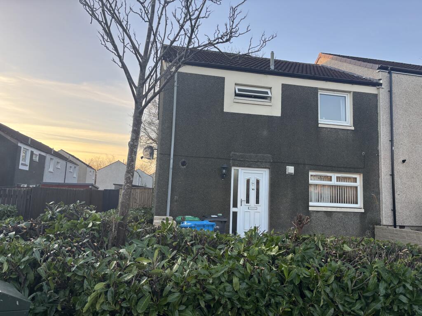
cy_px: 158
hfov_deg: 67.3
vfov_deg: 53.1
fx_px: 317
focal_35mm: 26
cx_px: 211
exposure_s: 1/211
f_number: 1.6
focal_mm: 5.96
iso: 50
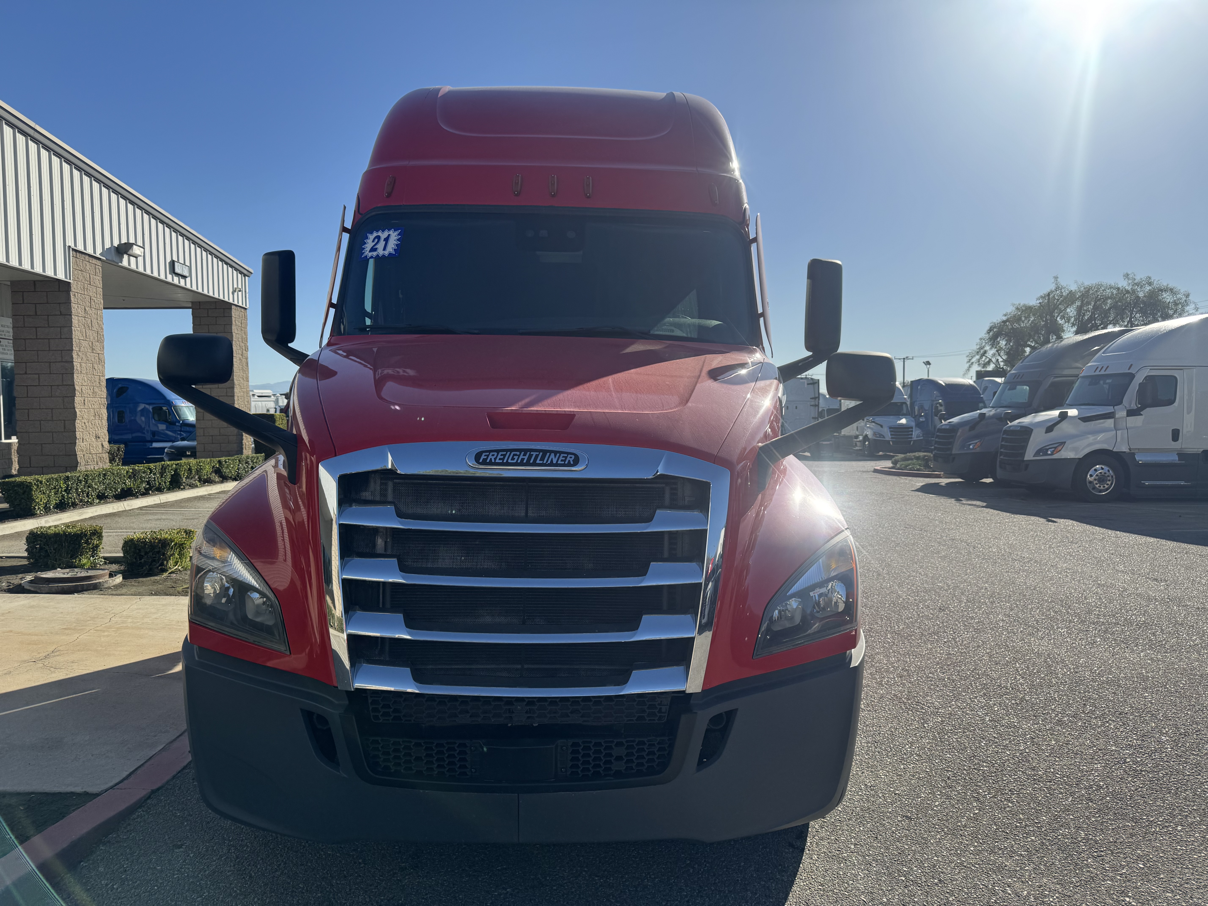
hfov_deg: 71.6
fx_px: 838
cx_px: 604
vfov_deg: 56.8
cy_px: 453
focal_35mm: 24
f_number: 1.78
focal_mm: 6.76
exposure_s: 1/4950
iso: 80
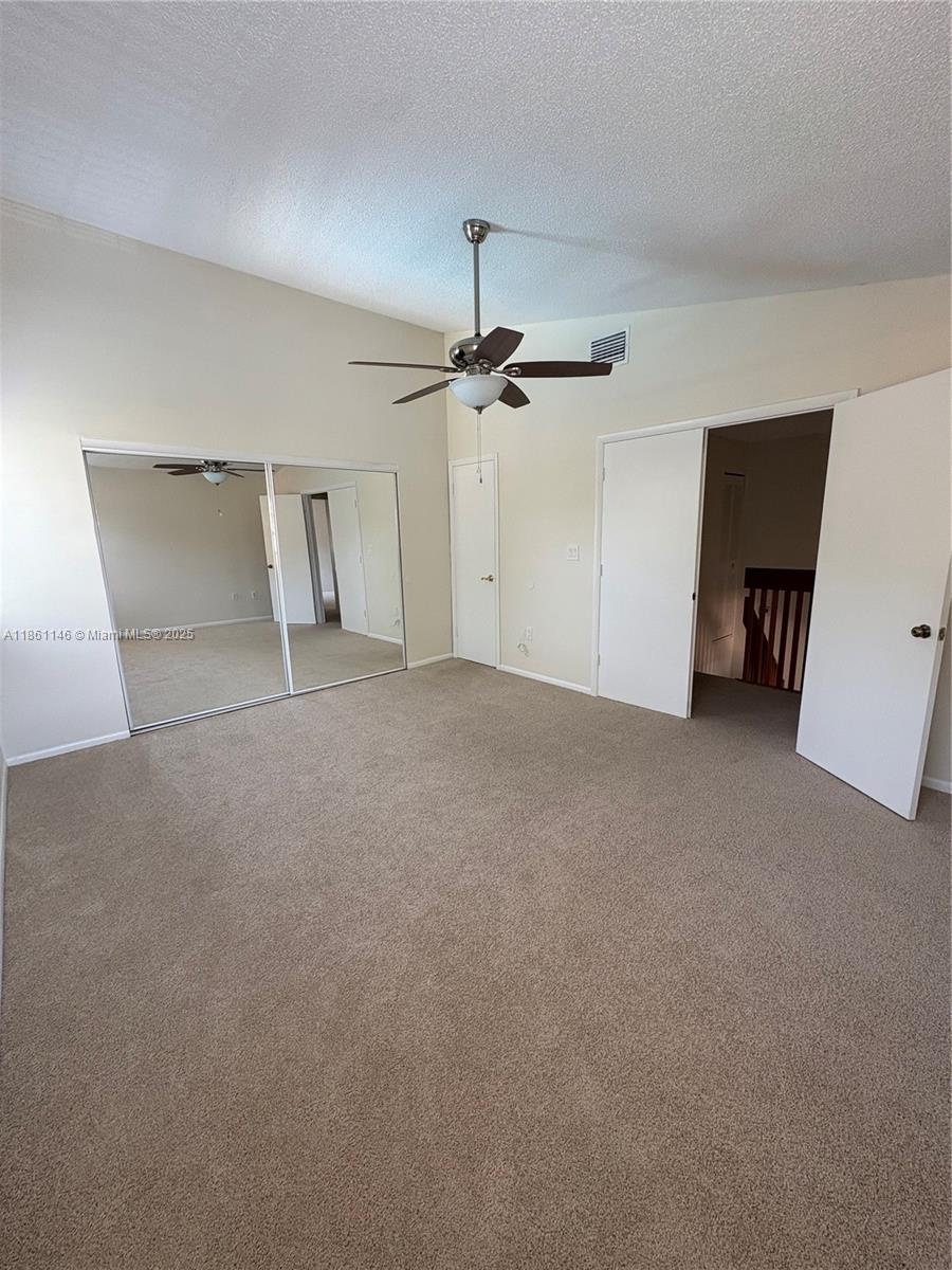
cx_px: 476
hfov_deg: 85.7
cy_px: 635
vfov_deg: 102.1
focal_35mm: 14
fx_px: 513
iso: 160
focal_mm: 2.22
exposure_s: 1/99
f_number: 2.2
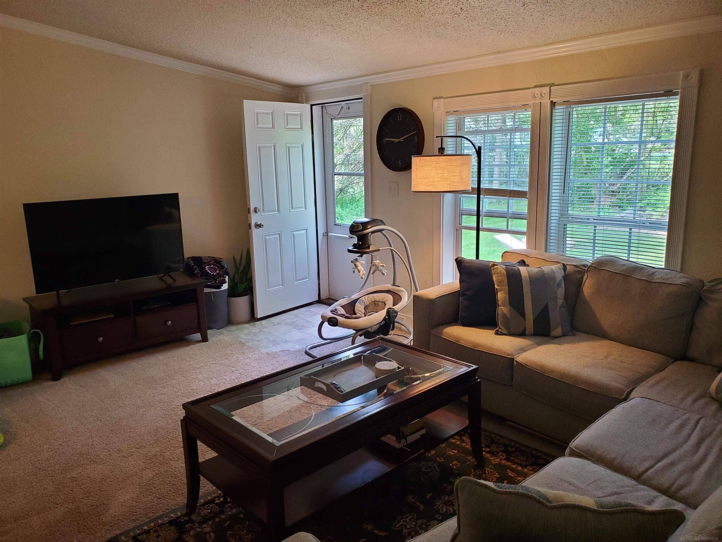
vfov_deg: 53.1
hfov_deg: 67.3
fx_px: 542
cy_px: 271
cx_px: 361
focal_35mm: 26
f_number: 2.4
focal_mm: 4.3
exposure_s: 1/60
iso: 250
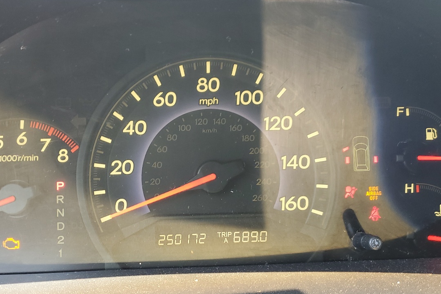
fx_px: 490
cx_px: 196
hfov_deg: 48.4
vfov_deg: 33.3
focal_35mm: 40
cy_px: 168
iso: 58
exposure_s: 1/50
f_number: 1.5
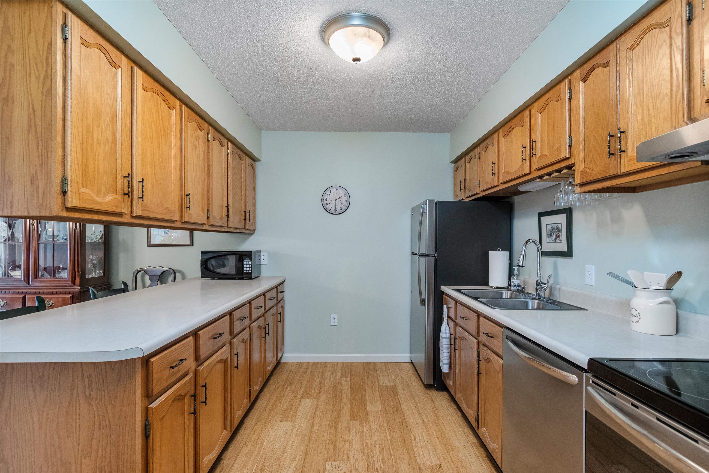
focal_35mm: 16
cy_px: 236
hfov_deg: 96.7
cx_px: 354
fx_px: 315
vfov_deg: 73.7
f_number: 7.1
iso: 1000
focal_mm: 11
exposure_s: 1/4
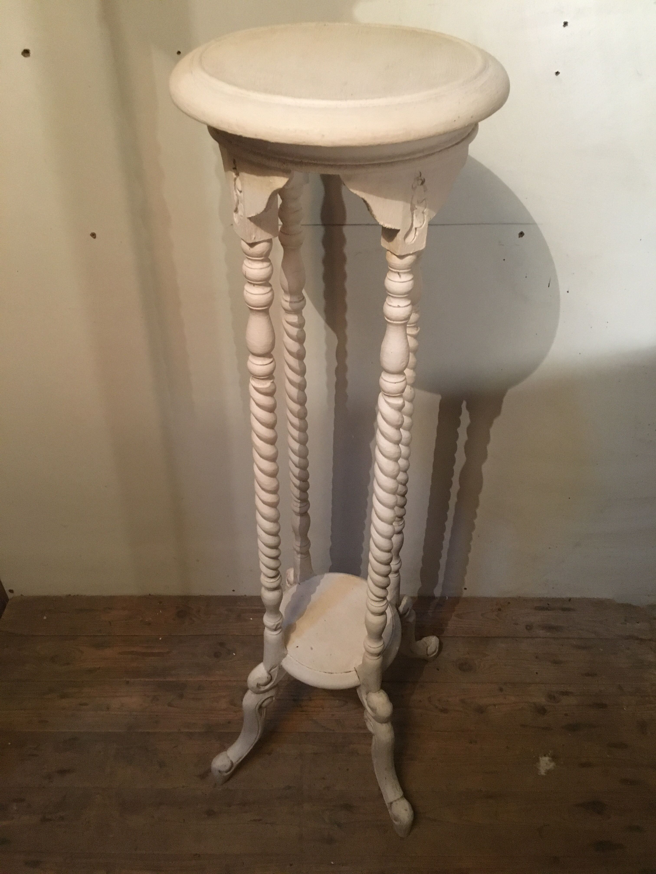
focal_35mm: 29
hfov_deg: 48.2
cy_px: 437
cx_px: 328
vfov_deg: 61.7
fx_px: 733
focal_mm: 4.15
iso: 250
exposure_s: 1/17
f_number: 2.2
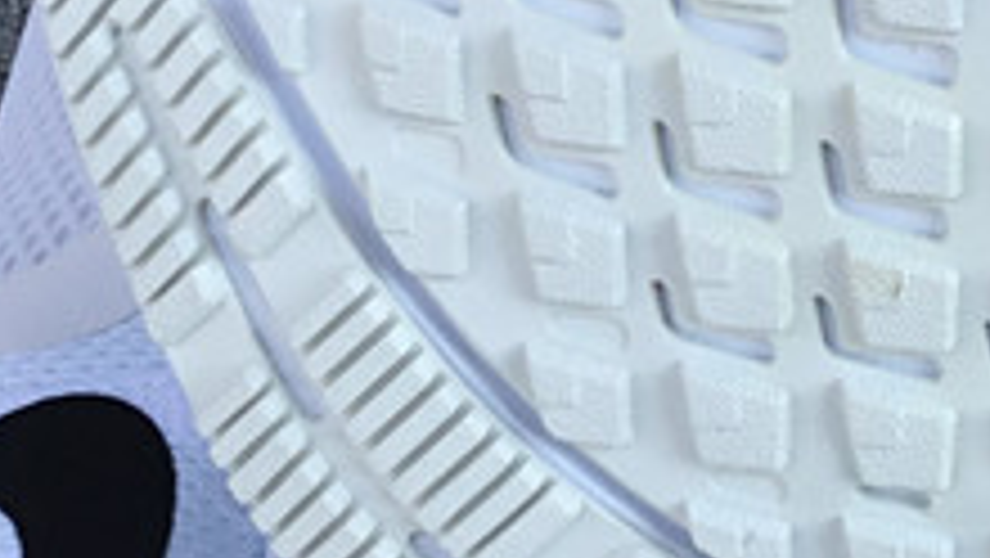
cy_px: 457
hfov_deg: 15.5
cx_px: 720
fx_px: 3624
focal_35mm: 138
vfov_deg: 8.8
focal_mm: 3.3
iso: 25
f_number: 2.4
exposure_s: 1/322
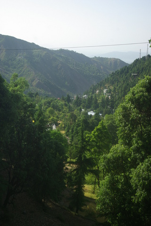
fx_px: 359
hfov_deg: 23.8
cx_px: 76
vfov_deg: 35.1
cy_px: 113
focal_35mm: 57
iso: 100
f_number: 5.6
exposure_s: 1/90
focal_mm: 38
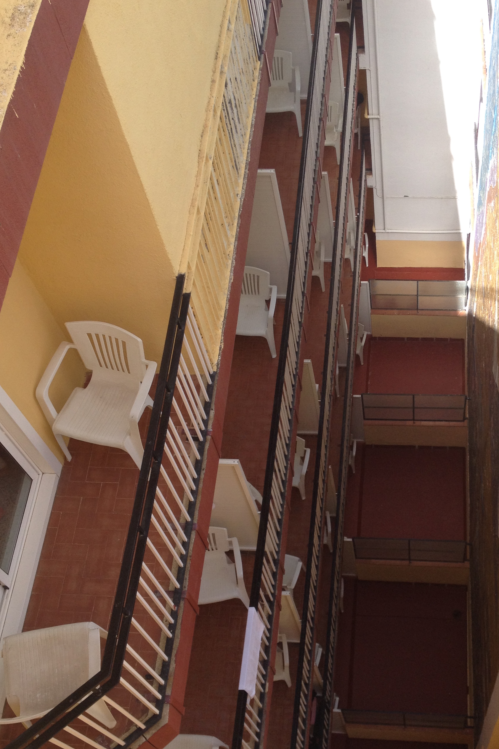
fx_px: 977
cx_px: 344
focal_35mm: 47
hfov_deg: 28.4
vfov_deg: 41.7
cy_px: 455
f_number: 2.4
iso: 50
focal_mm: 4.28
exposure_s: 1/476
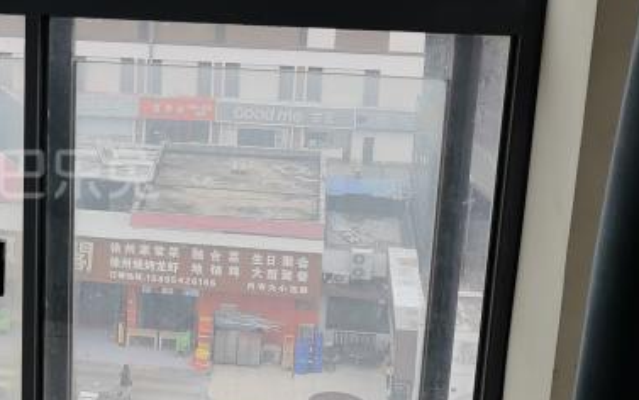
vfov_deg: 16.1
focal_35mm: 81
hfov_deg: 24.5
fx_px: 1411
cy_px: 157
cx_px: 24
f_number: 1.9
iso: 50
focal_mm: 5.52
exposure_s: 1/654
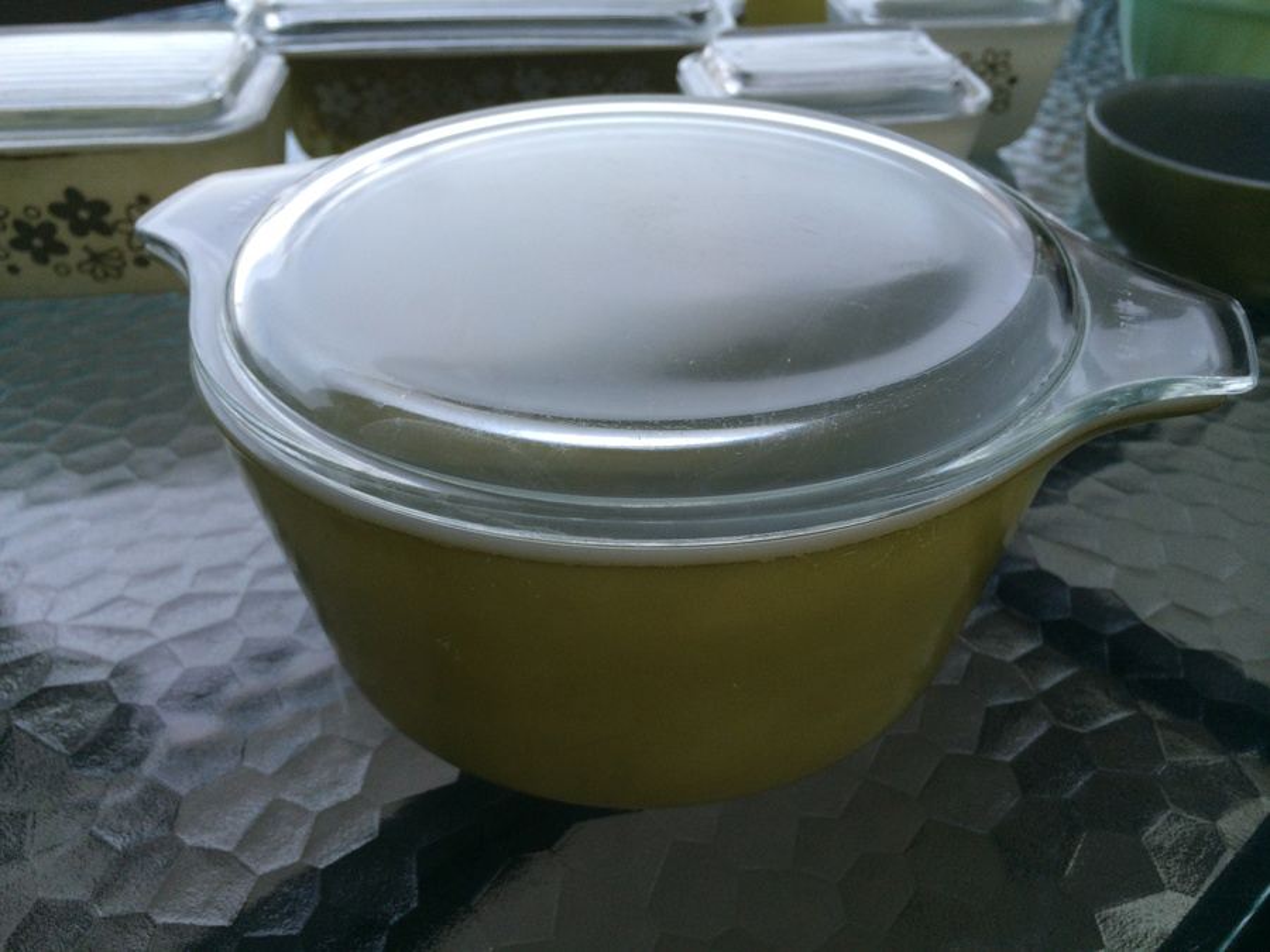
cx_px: 635
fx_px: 1101
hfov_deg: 60.0
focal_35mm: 30
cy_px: 476
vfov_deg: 46.8
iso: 50
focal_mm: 4.12
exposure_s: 1/120
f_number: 2.2
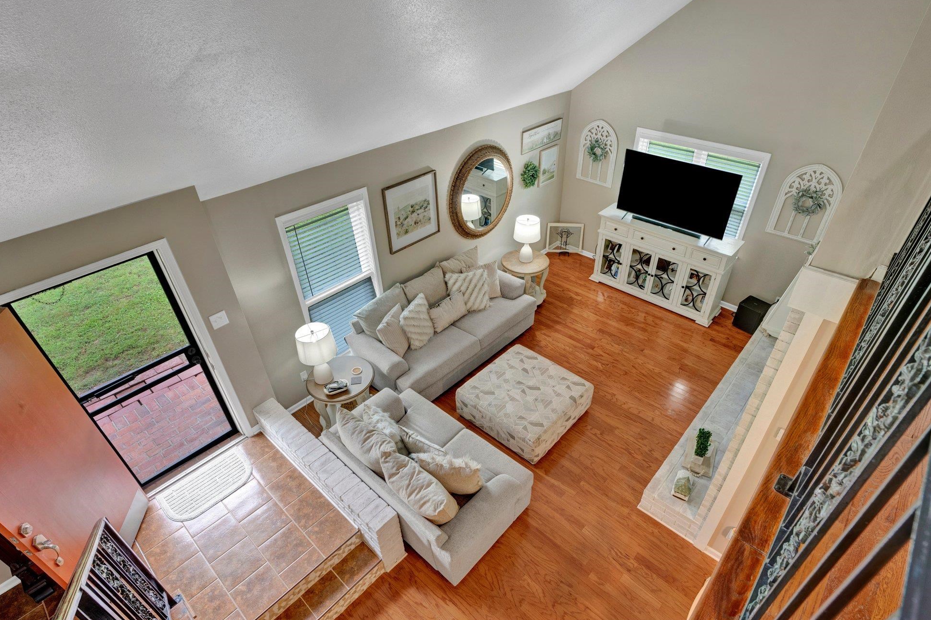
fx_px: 485
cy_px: 315
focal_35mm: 19
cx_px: 484
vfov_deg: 65.3
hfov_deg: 87.7
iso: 1000
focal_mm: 17.7
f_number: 8
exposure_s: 1/25
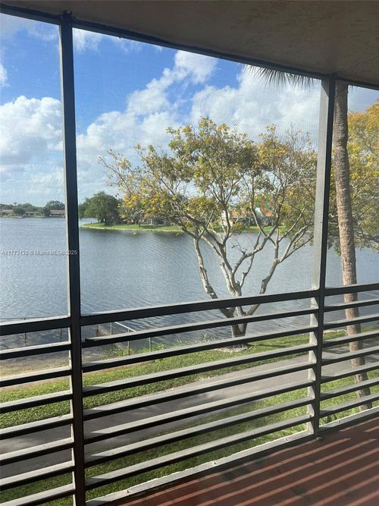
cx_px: 190
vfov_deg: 67.3
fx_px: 380
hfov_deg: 53.0
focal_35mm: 26
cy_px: 253
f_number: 1.5
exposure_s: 1/1934
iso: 50
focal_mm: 5.7
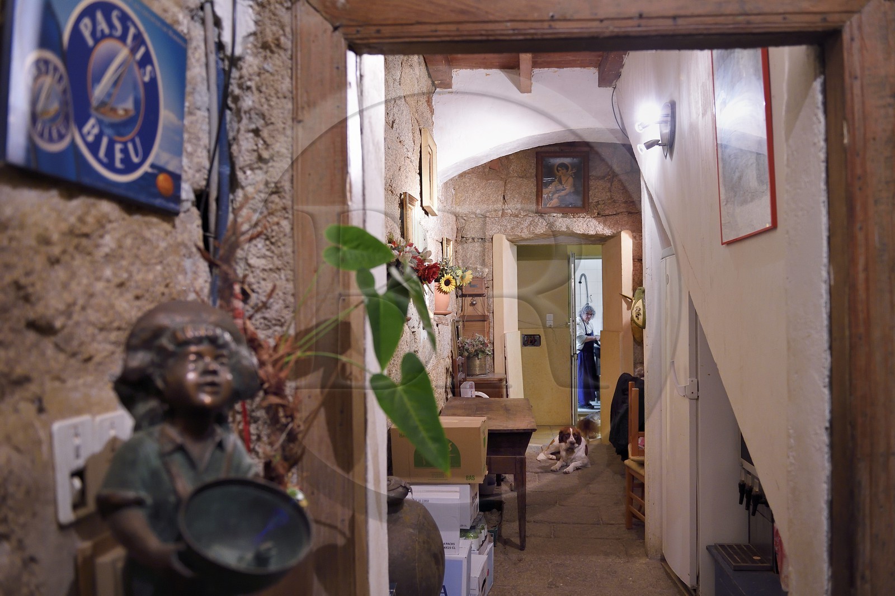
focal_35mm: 26
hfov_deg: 69.4
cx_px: 448
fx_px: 646
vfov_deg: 49.5
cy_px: 298
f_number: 3.2
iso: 1600
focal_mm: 26
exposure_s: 1/30
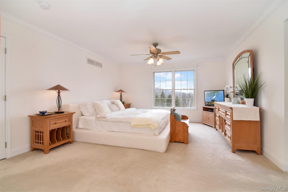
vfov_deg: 72.0
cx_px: 144
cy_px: 96
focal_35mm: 16
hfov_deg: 95.0
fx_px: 132
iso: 640
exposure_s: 1/100
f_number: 11
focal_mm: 11
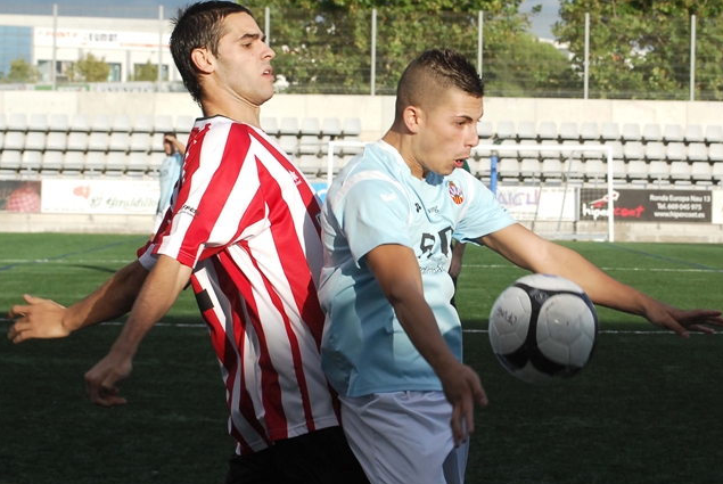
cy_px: 248
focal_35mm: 124
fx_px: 2493
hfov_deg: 16.5
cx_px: 369
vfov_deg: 11.1
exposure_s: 1/500
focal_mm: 70
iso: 400
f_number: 7.1
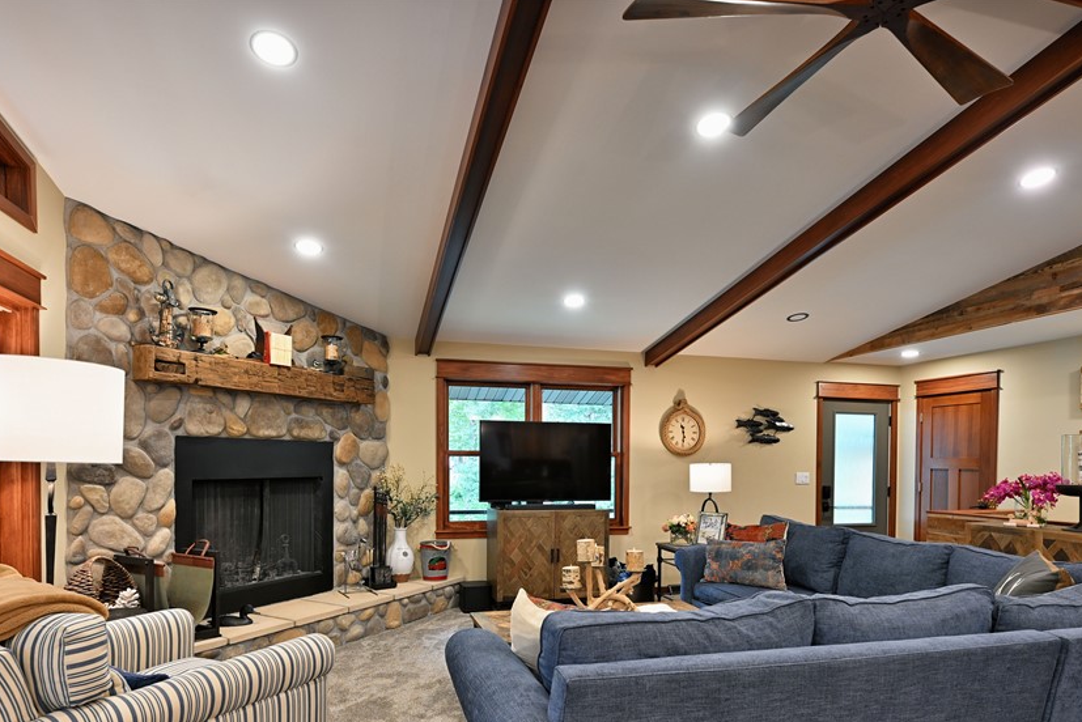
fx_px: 631
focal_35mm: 21
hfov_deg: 81.2
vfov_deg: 58.4
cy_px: 470
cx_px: 531
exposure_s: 1/10
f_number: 5.6
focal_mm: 16
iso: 400
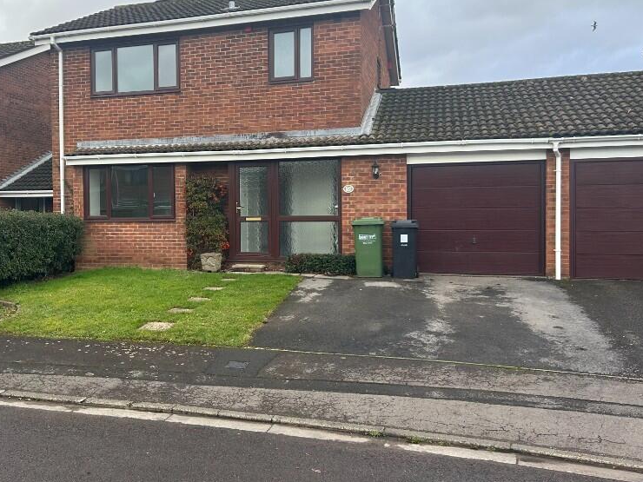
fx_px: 669
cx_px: 202
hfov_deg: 50.2
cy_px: 221
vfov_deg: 39.6
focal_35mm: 36
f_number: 1.5
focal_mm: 5.7
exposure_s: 1/687
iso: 50
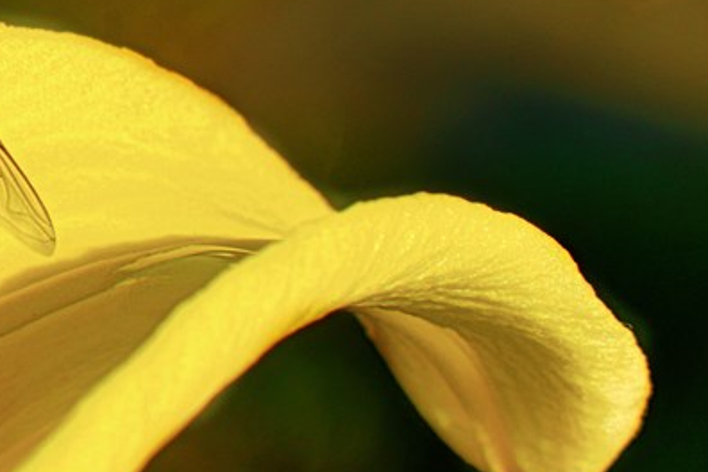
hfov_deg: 6.6
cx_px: -170
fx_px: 6096
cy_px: 69
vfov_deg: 4.4
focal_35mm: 310
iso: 140
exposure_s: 1/125
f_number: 16
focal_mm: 80
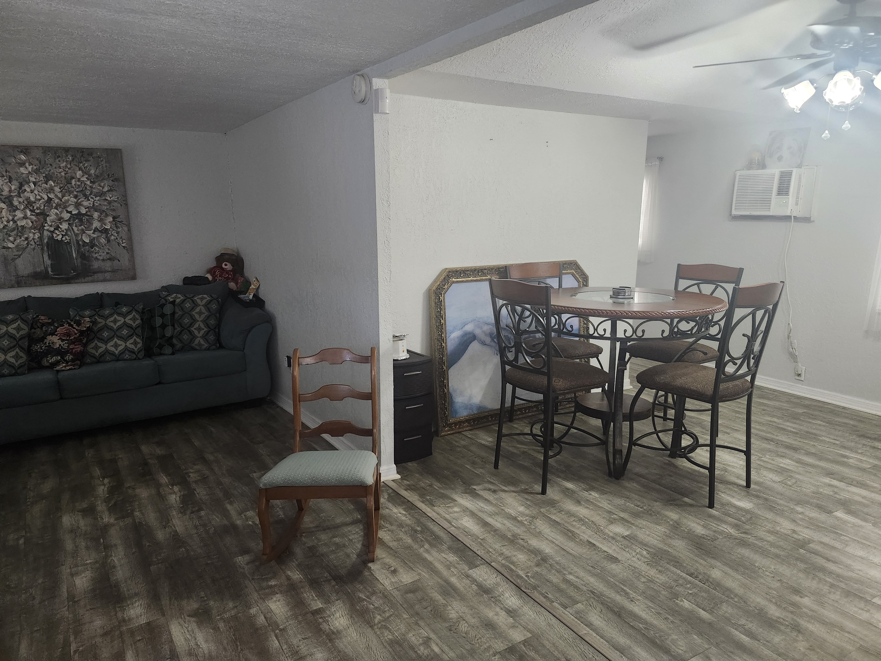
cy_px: 330
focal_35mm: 23
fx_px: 585
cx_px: 440
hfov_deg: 73.9
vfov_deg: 58.9
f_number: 1.8
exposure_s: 1/120
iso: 800
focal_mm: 5.54
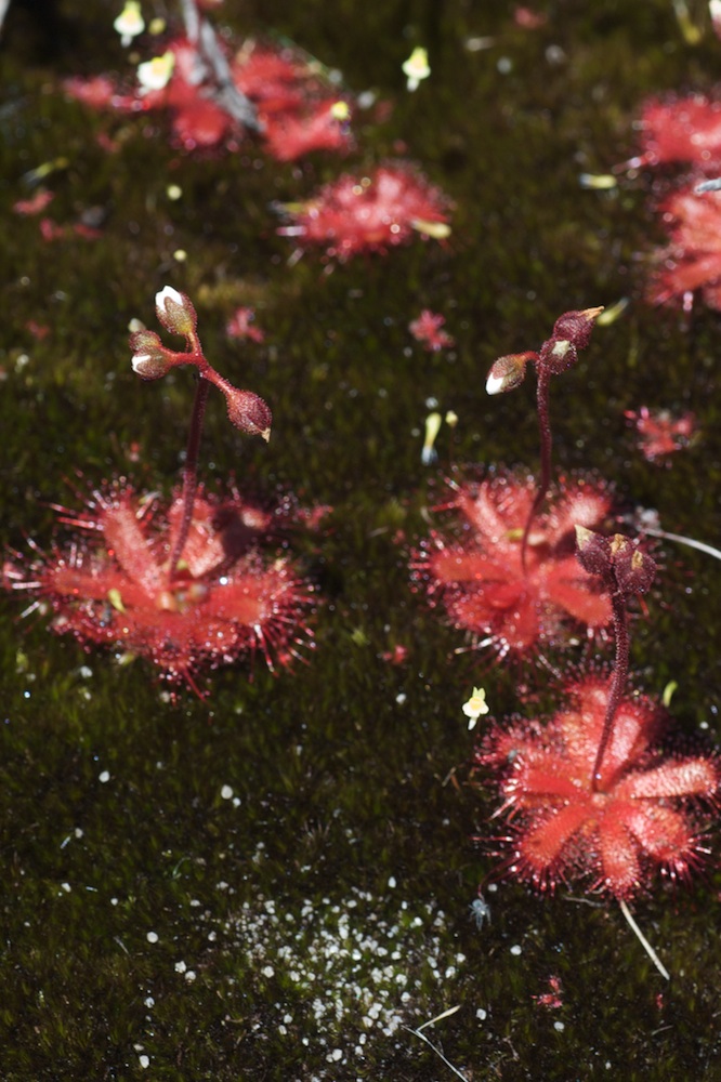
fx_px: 4058
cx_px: 360
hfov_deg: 10.2
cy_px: 541
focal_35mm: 135
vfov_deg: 15.2
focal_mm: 90
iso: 160
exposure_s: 1/100
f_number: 10
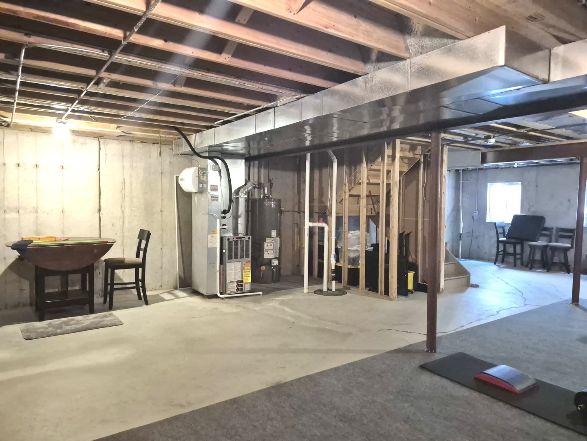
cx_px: 294
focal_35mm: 23
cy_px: 220
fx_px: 390
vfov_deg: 58.9
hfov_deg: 73.9
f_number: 1.8
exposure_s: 1/60
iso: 1250
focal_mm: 5.4
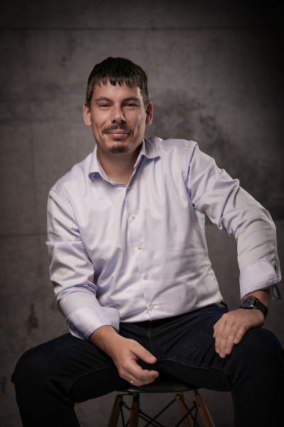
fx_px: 1006
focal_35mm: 85
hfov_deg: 16.1
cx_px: 142
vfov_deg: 23.9
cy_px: 214
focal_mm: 85
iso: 100
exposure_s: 1/500
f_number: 2.2
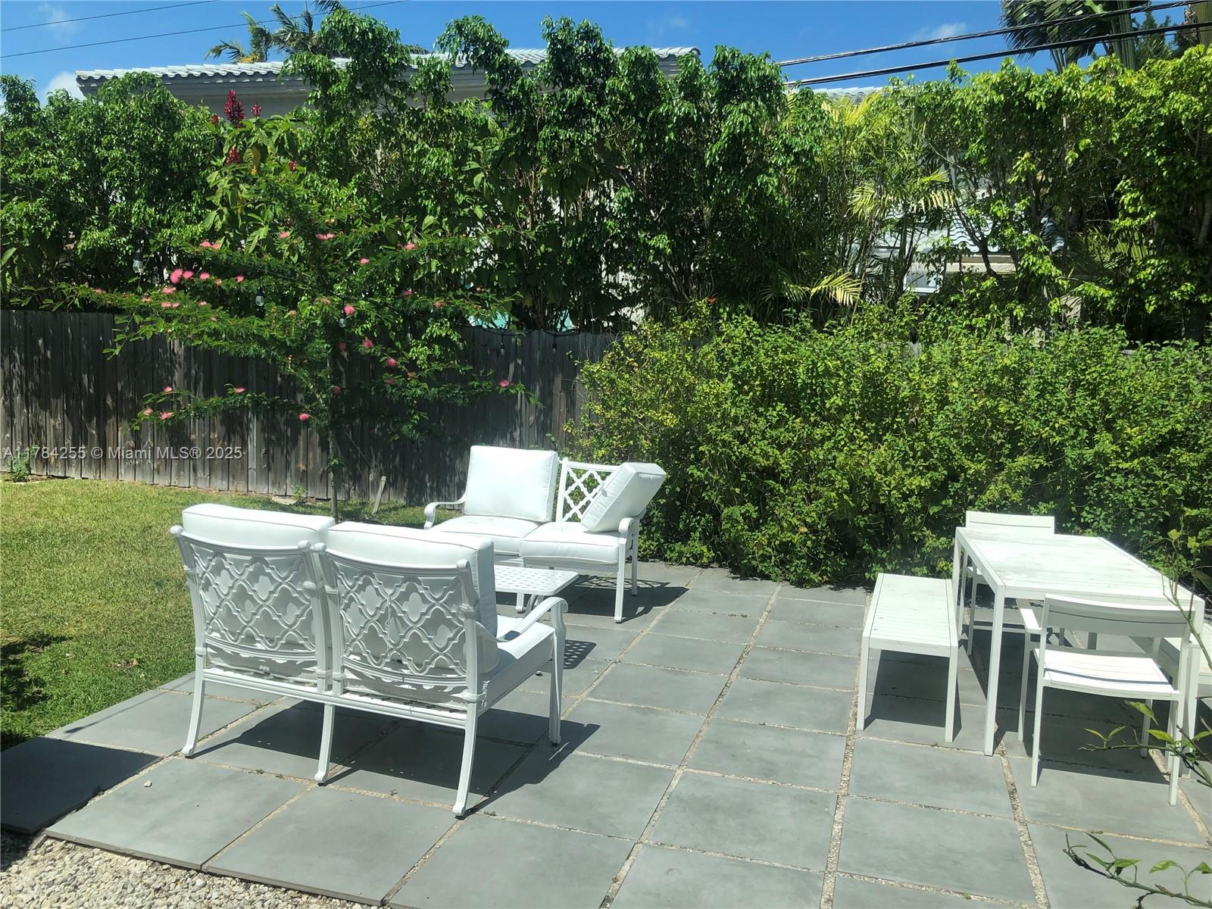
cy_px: 454
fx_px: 980
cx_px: 606
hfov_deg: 63.4
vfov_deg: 49.7
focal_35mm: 28
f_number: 1.8
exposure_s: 1/1946
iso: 20
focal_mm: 3.99
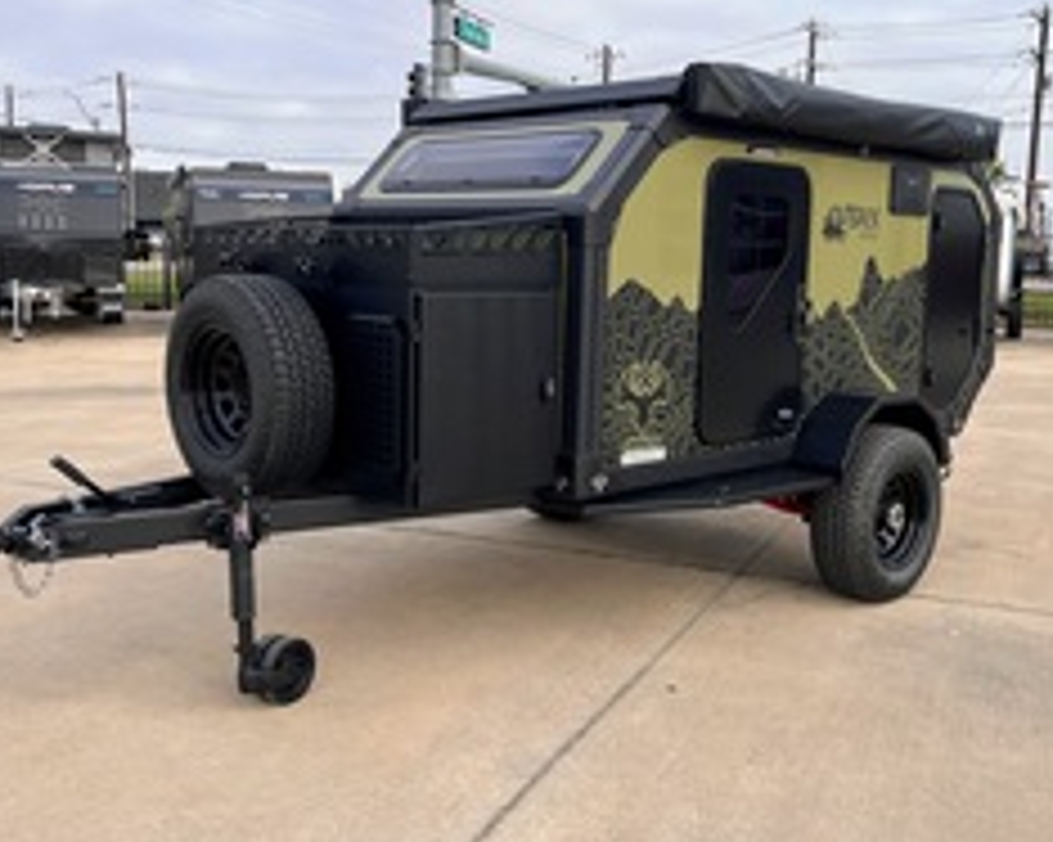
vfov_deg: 39.1
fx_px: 1184
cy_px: 362
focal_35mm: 38
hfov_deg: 47.9
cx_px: 544
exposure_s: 1/1776
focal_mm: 5.1
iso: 50
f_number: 1.6
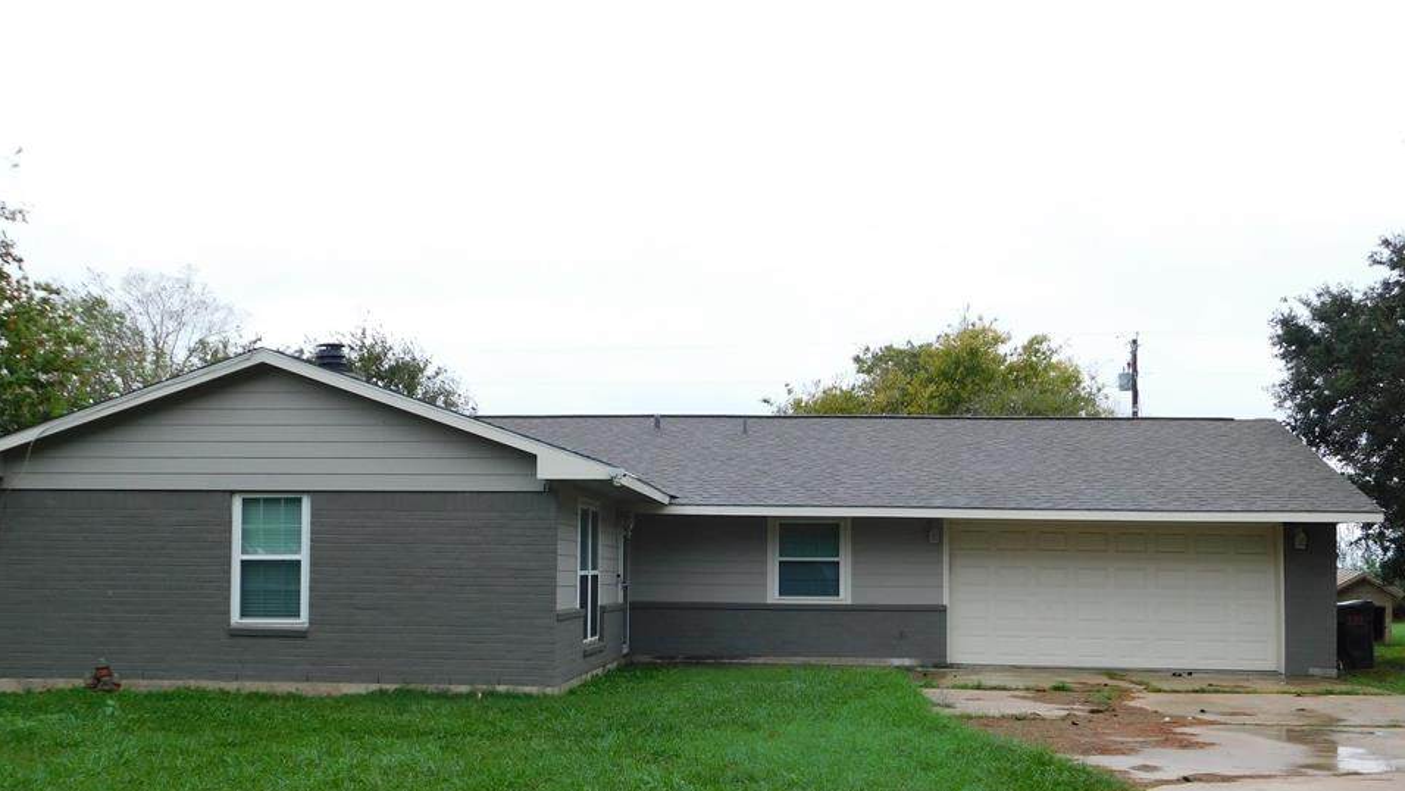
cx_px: 679
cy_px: 495
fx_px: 1565
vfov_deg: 28.3
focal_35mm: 42
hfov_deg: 48.3
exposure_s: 1/125
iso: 125
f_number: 3.5
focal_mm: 6.3
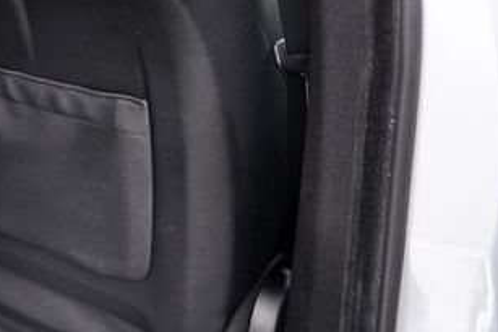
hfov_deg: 21.7
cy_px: -74
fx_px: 1107
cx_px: -219
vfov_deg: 16.3
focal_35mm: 80
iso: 1250
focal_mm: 24
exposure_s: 1/160
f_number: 4
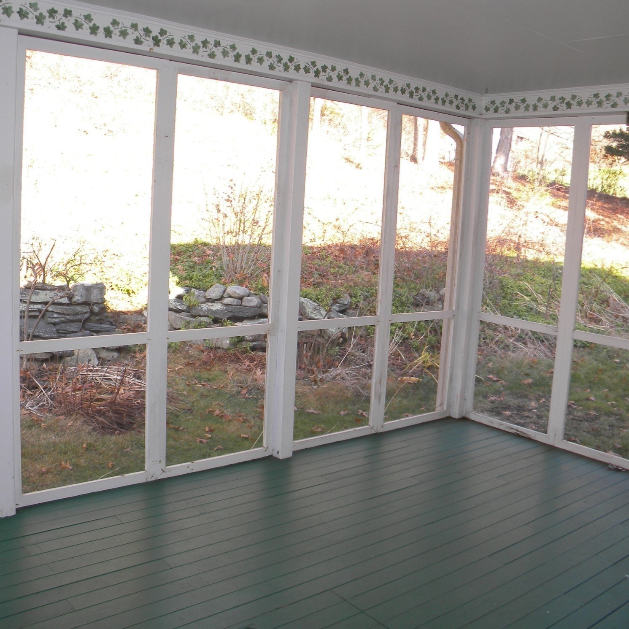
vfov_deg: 48.5
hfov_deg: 48.5
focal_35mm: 34
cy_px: 312
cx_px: 317
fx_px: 699
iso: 87
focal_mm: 5
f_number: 3.5
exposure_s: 1/54.8
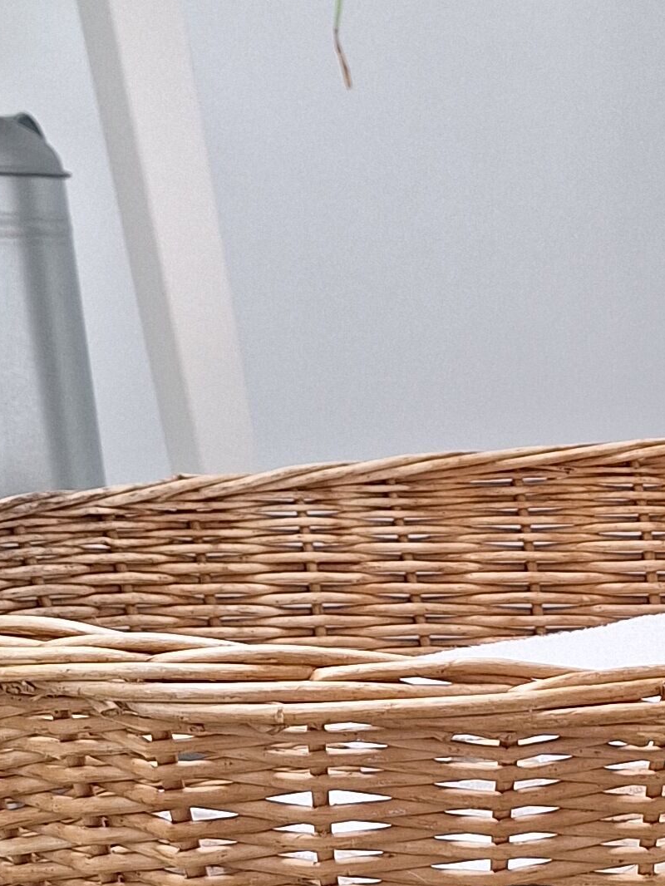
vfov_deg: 22.2
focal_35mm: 88
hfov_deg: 16.5
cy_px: 445
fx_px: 2253
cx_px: 652
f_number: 1.8
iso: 50
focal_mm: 5.54
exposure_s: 1/50
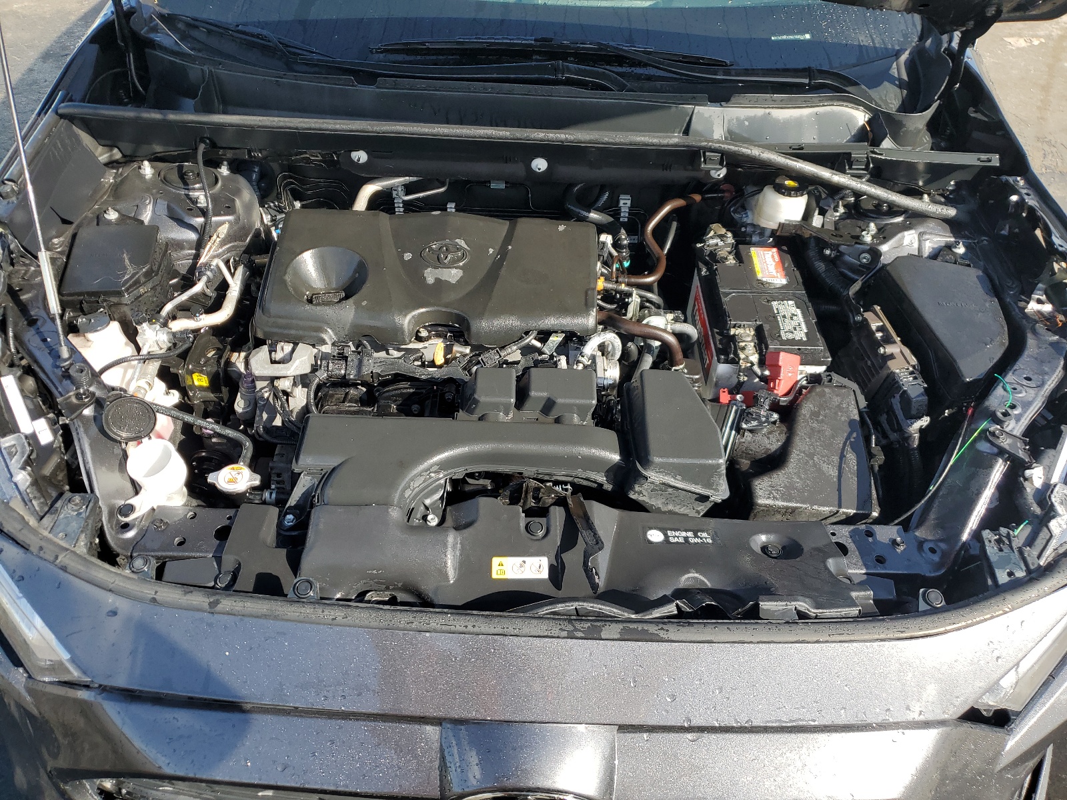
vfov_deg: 53.1
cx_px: 534
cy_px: 400
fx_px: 801
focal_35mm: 26
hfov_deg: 67.3
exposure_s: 1/909
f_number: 1.5
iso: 50
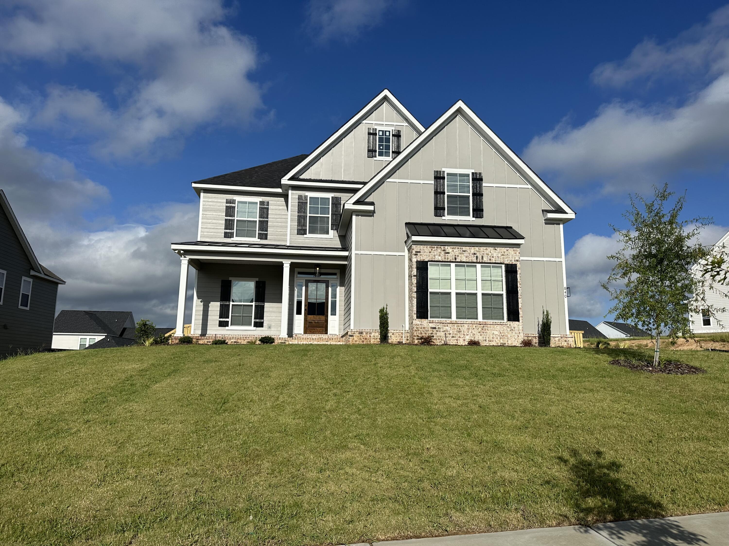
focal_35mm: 24
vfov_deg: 56.8
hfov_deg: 71.6
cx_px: 364
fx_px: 505
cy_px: 273
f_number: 1.78
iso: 80
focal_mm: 6.86
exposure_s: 1/10753
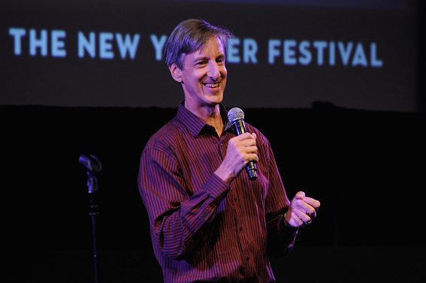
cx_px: 206
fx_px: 2353
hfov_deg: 10.3
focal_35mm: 199
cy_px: 137
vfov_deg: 6.9
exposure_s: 1/160
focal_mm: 190
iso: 2500
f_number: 4
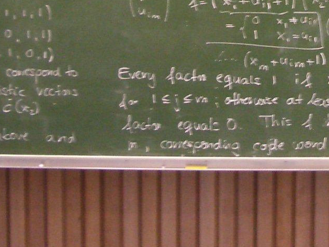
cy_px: -52
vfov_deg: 12.7
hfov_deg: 16.9
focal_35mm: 114
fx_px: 1084
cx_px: 316
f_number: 2.6
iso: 200
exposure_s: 1/10
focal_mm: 5.8
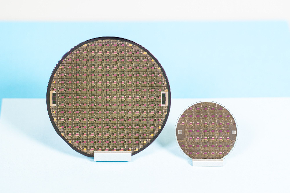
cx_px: 145
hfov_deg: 16.1
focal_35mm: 127
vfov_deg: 10.8
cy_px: 96
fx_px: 1023
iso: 100
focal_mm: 85
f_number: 3.5
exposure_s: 1/60
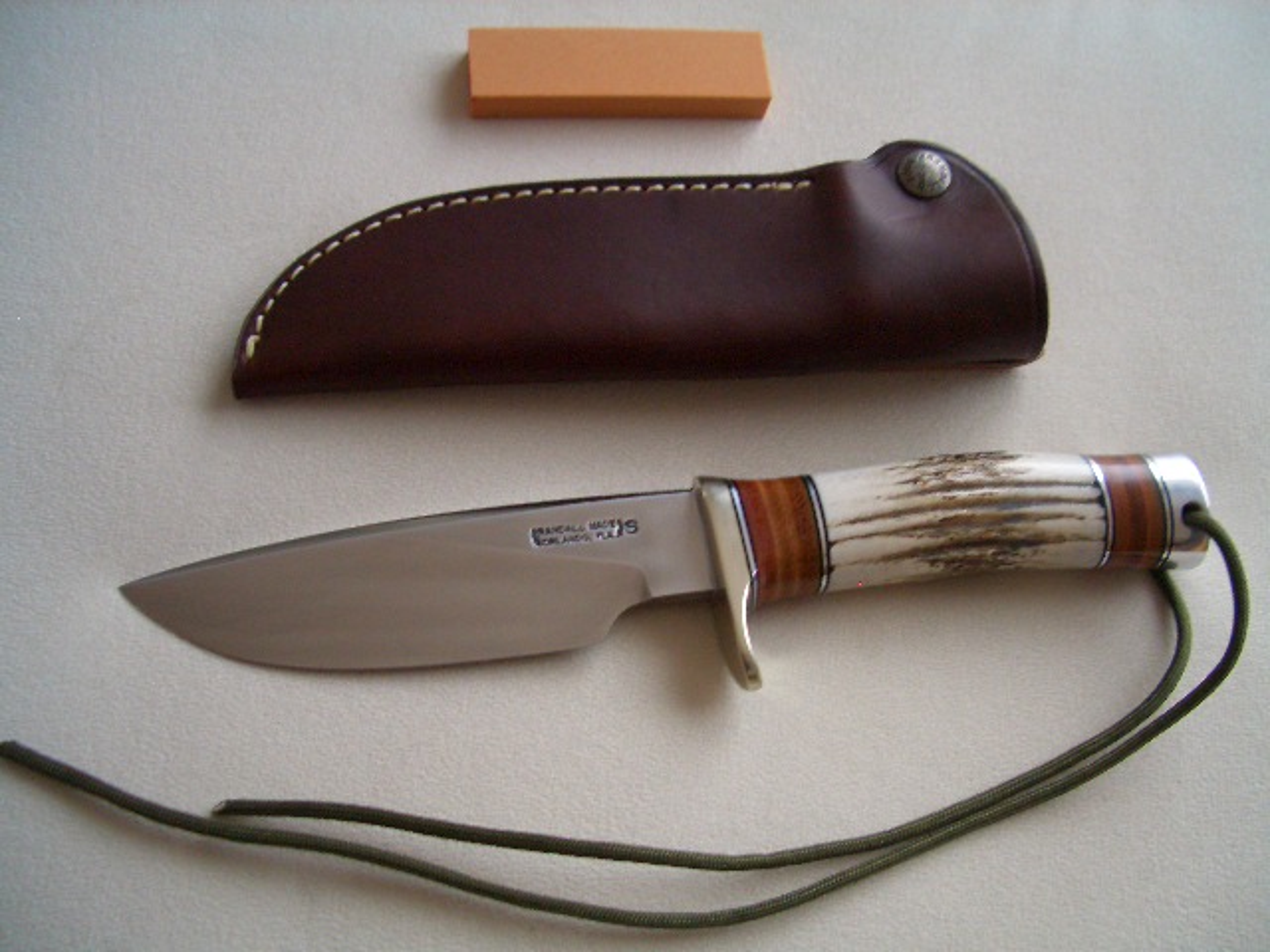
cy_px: 476
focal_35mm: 35
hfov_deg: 52.6
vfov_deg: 40.7
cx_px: 635
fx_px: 1284
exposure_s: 1/40
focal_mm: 5.8
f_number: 2.6
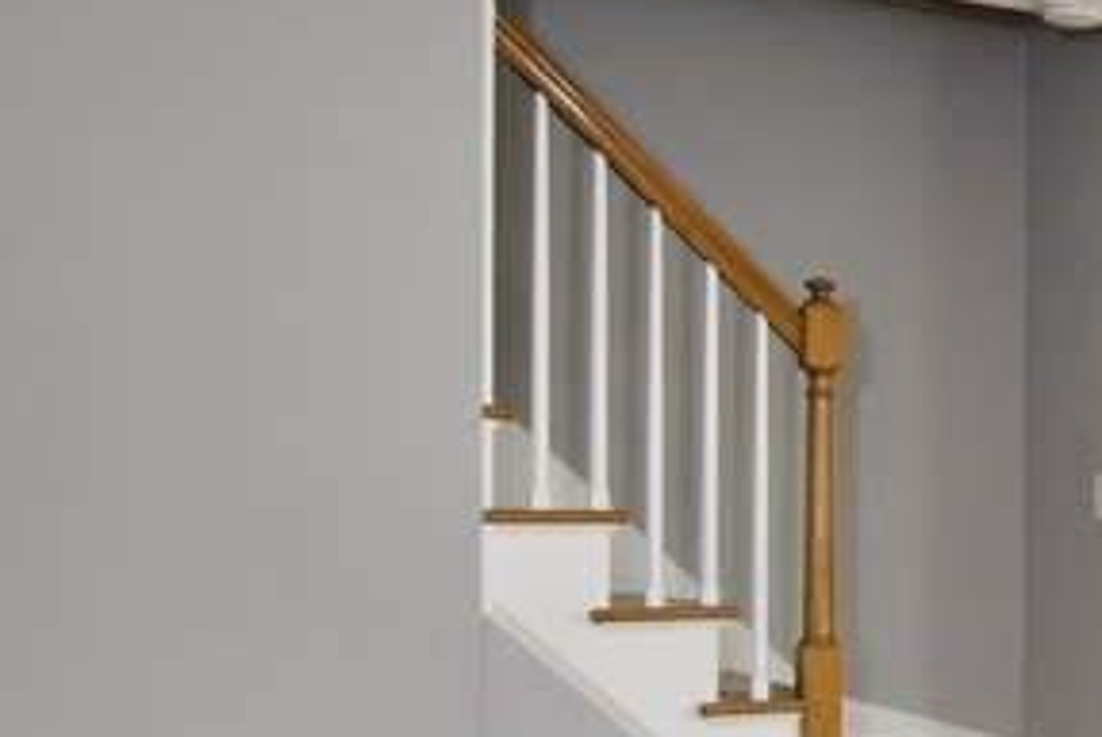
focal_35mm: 59
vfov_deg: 23.0
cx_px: 1567
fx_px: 1801
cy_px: 528
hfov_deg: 26.6
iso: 320
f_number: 5.6
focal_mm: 11
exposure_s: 1/60
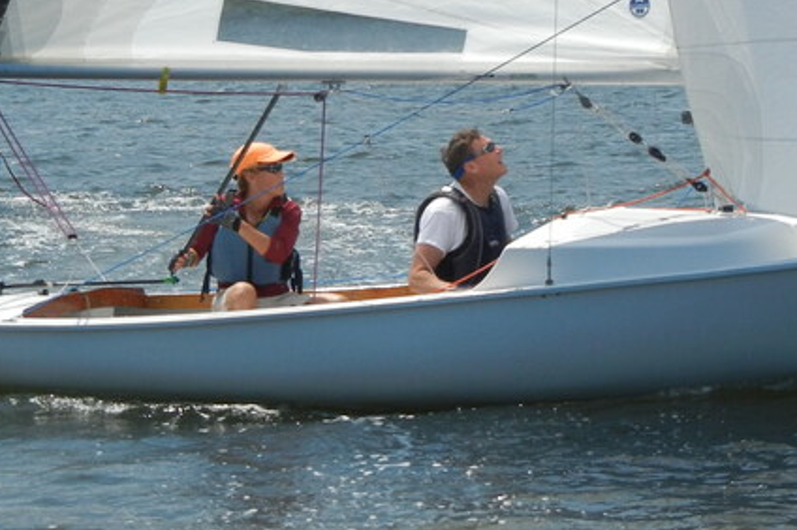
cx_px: 423
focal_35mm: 171
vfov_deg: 8.0
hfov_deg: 12.0
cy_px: 107
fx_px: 3783
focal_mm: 12.2
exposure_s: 1/414
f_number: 8.2
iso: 160
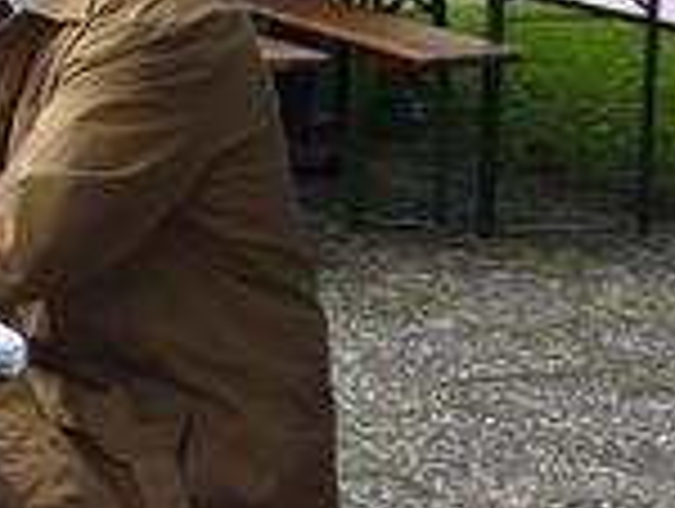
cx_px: -616
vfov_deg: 9.2
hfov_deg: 11.2
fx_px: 3164
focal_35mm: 162
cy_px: 54
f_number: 2.8
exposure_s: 1/500
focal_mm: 5.8
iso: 100
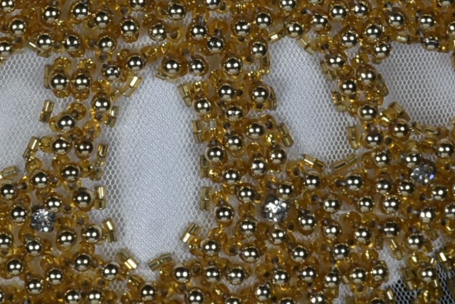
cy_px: -67
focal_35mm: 862
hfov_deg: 2.4
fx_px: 10901
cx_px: 165
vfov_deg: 1.6
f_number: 18
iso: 200
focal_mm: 140
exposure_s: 1/125
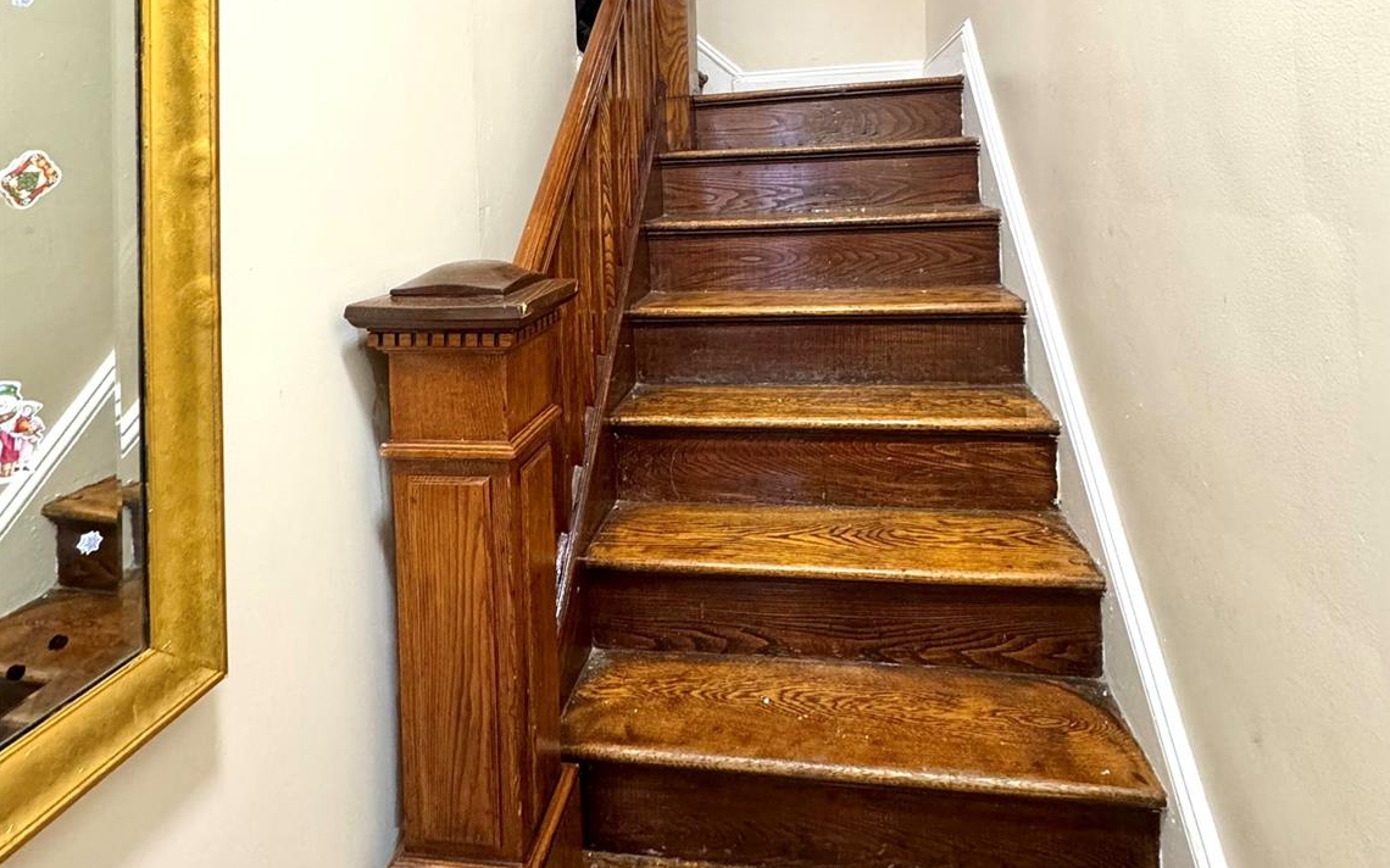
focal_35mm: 20
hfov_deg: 85.1
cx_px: 697
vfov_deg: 55.9
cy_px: 189
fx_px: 757
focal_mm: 2.22
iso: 400
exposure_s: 1/60
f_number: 2.2
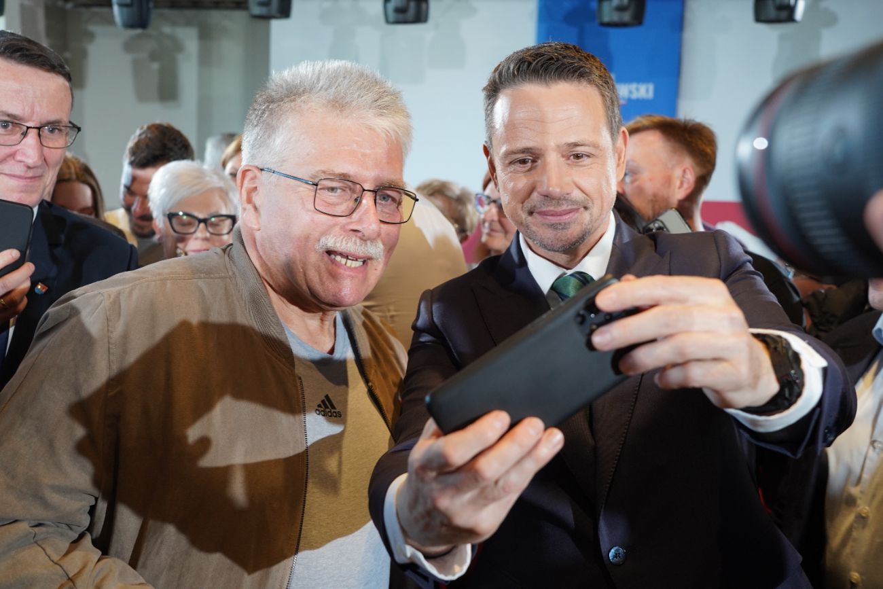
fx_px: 957
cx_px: 442
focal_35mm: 39
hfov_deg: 49.5
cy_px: 294
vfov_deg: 34.2
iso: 1250
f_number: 5.6
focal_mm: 39
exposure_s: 1/100
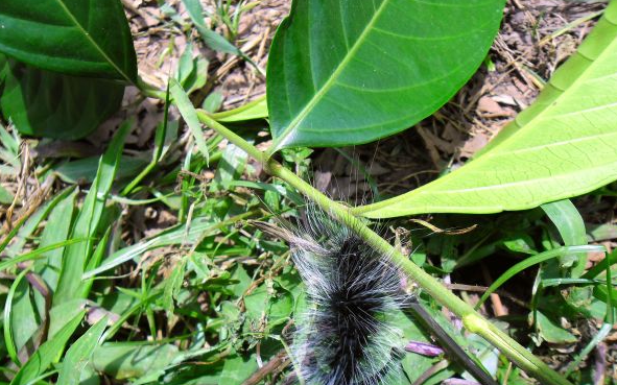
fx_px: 521
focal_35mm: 31
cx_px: 314
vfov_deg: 40.4
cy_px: 228
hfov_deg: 61.2
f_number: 3.5
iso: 80
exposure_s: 1/378
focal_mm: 4.9
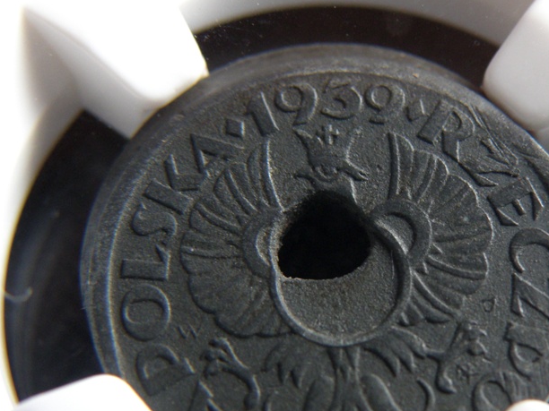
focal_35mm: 92
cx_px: 403
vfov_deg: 16.1
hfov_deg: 21.2
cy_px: 227
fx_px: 1459
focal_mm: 9.77
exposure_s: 1/15
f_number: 3.5
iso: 125
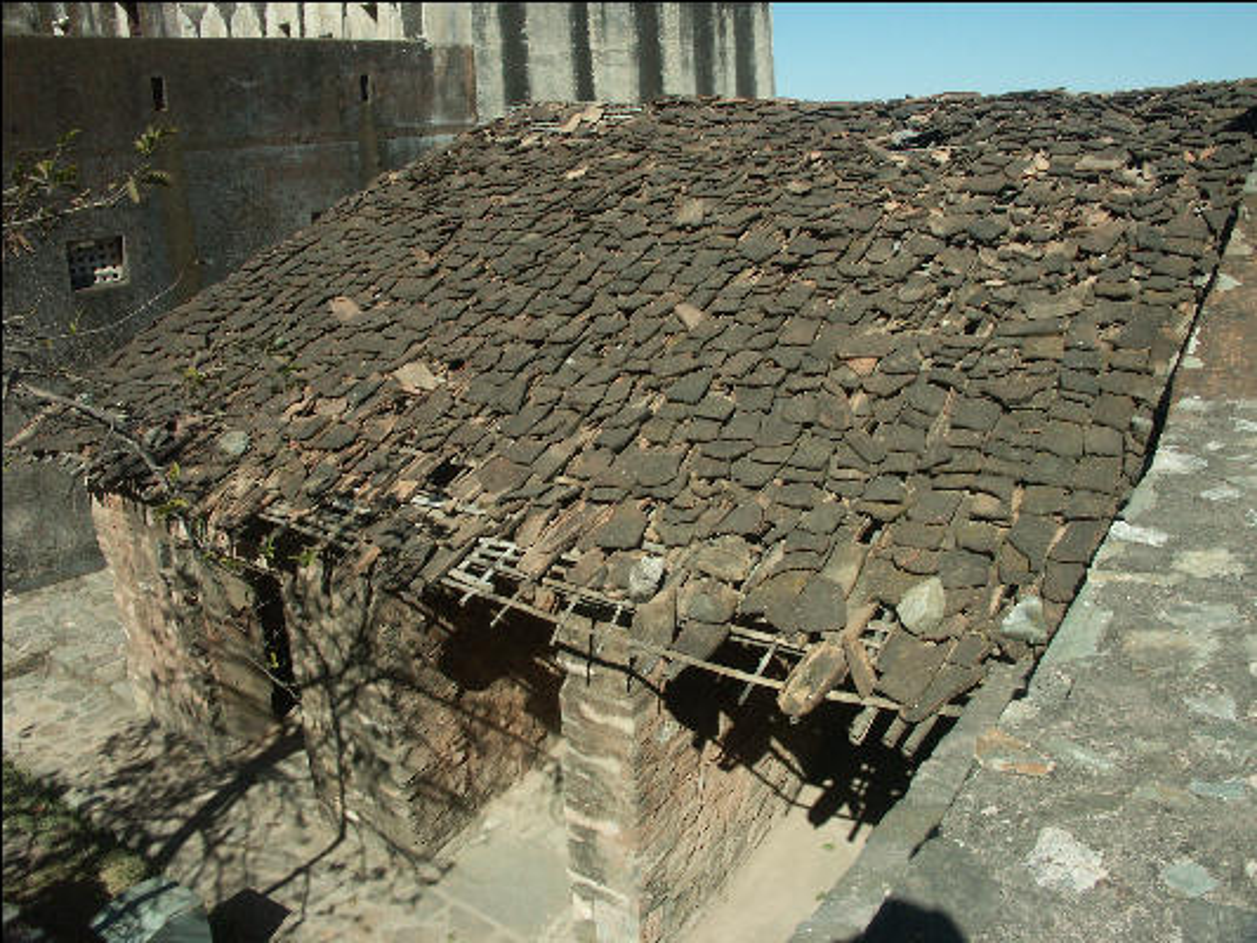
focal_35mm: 28
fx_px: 1017
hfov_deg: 63.4
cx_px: 628
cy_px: 472
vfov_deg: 49.8
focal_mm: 7.21
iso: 100
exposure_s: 1/500
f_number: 8
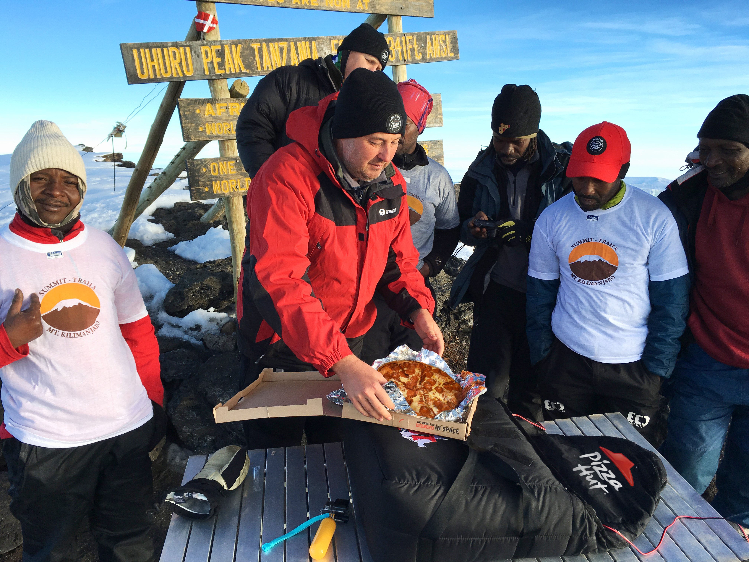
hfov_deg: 61.7
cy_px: 281
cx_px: 374
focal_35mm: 29
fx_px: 627
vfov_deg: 48.2
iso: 25
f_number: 2.2
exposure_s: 1/538
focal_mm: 4.15
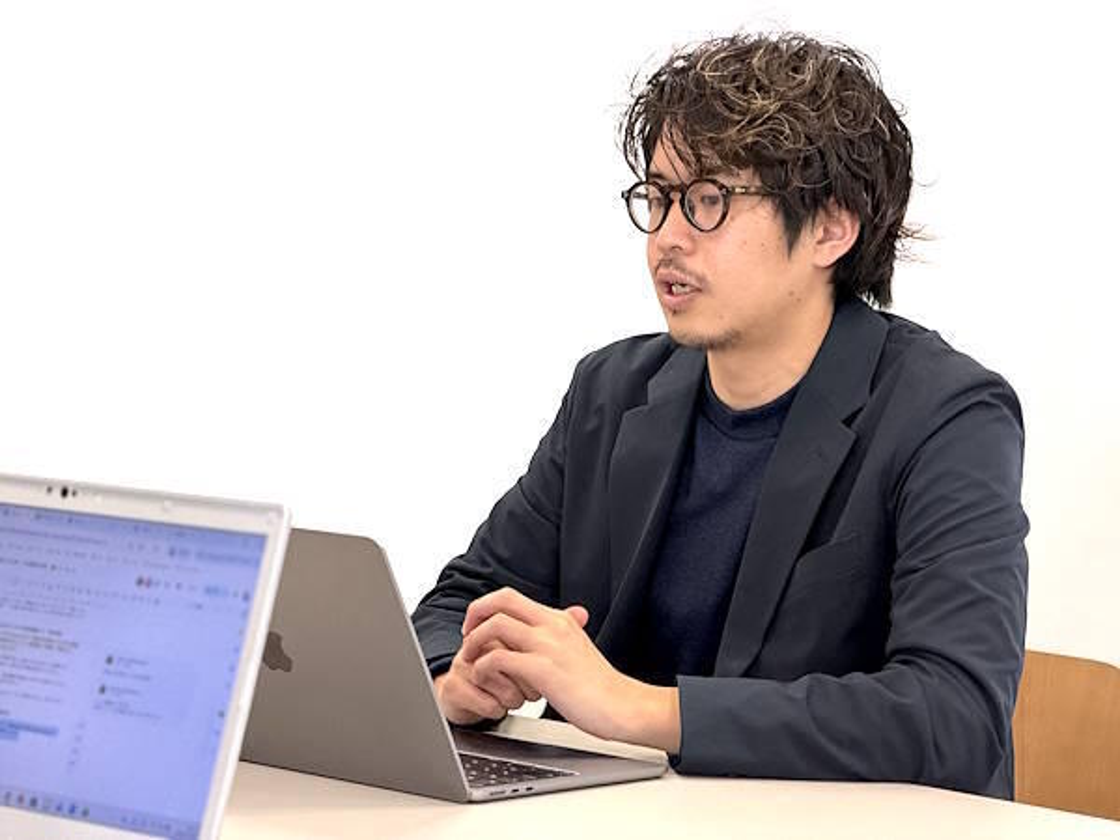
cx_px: 560
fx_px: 3235
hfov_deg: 19.6
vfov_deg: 14.8
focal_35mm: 100
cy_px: 420
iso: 400
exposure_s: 1/50
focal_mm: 16.89
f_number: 2.8
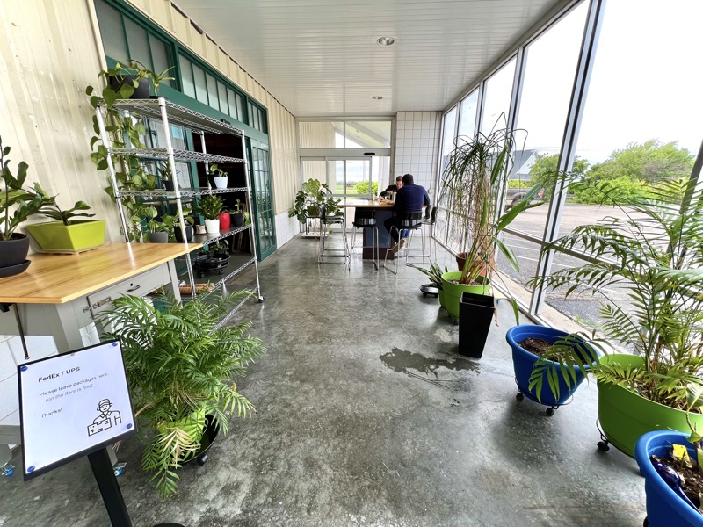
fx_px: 264
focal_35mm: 13
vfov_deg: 89.9
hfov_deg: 106.2
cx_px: 352
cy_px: 264
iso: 32
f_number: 1.8
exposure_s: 1/222
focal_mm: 1.57
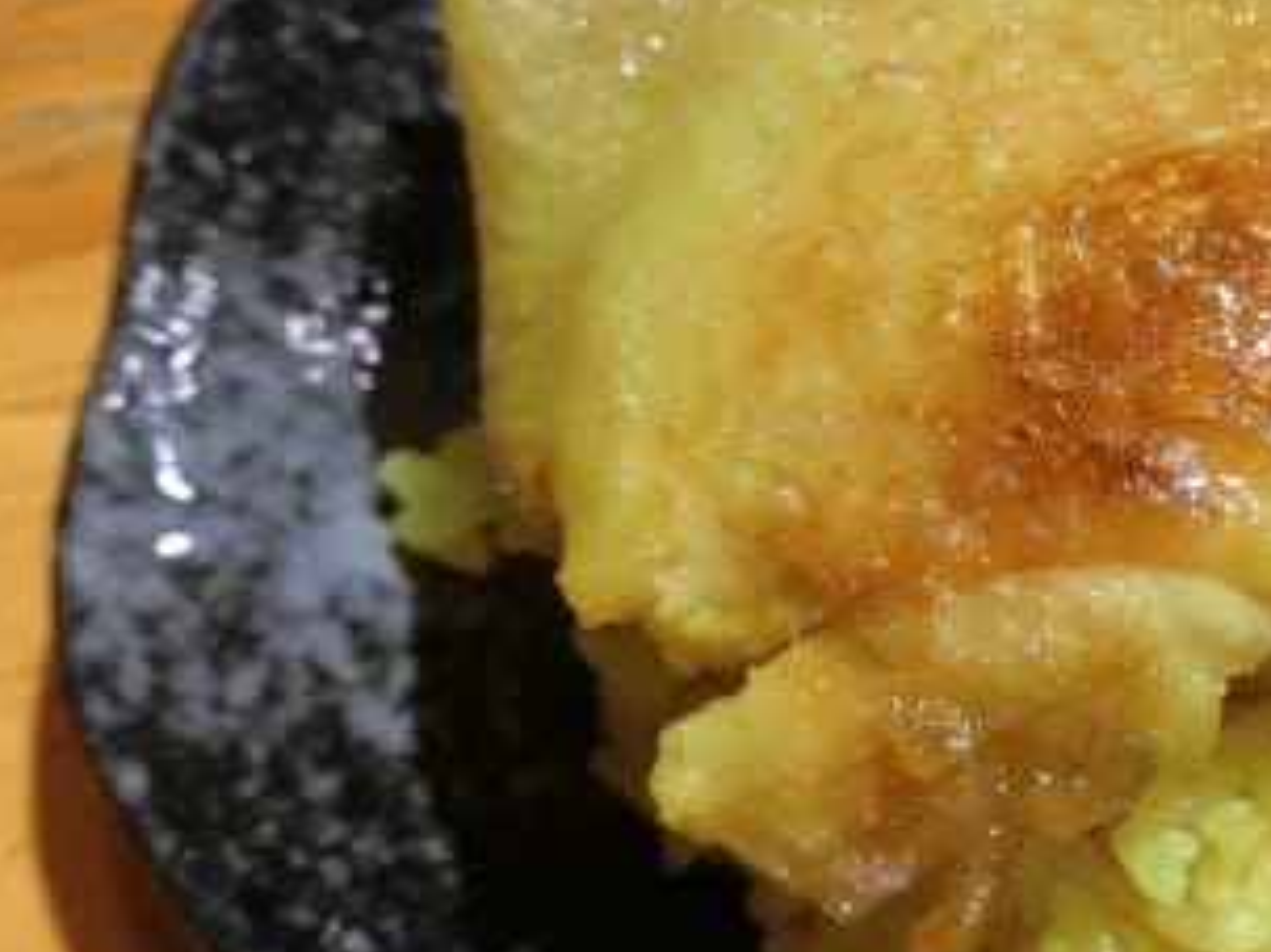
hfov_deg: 27.9
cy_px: 512
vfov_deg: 22.2
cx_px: 1225
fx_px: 2422
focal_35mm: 66
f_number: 2.8
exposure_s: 1/80
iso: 400
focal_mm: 5.4
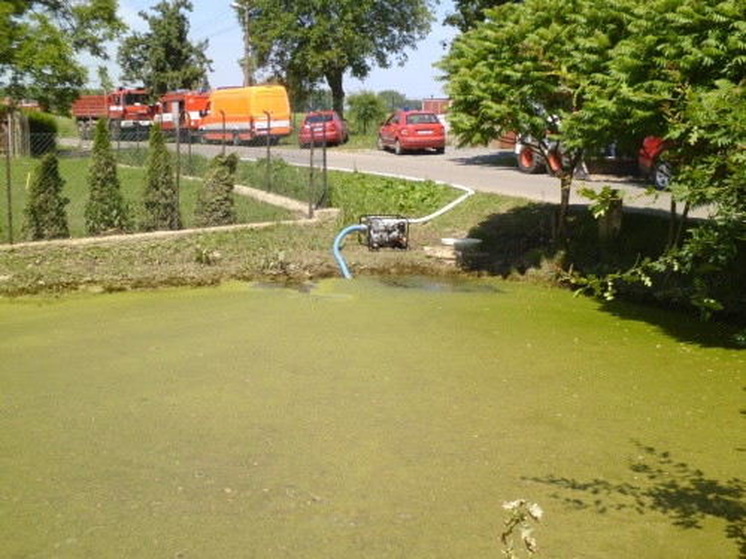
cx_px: 373
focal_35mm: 47
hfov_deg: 40.4
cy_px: 280
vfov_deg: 30.9
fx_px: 1013
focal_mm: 8.33
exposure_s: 1/125
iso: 100
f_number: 9.6
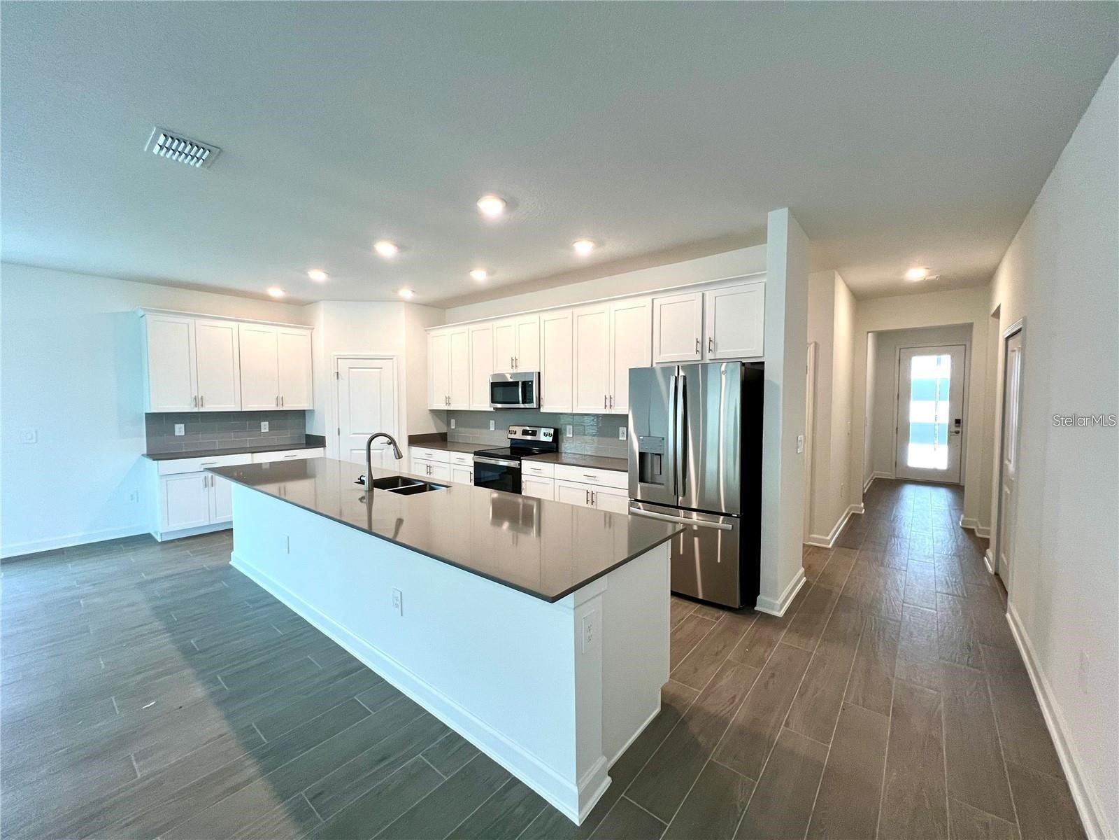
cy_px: 420
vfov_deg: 89.9
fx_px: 420
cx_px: 560
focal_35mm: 13
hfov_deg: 106.2
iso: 160
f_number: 1.8
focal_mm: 1.57
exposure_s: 1/120
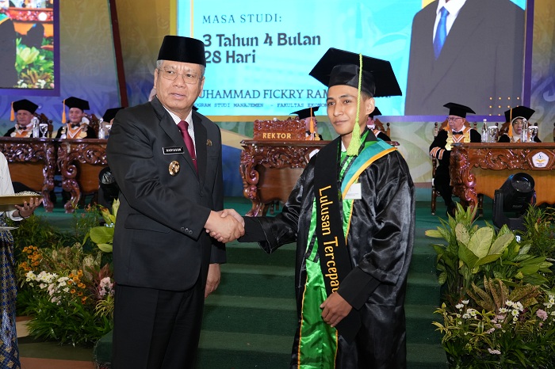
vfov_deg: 35.9
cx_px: 278
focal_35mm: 37
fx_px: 570
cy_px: 184
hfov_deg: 51.9
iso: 2000
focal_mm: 37
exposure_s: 1/200
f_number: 4
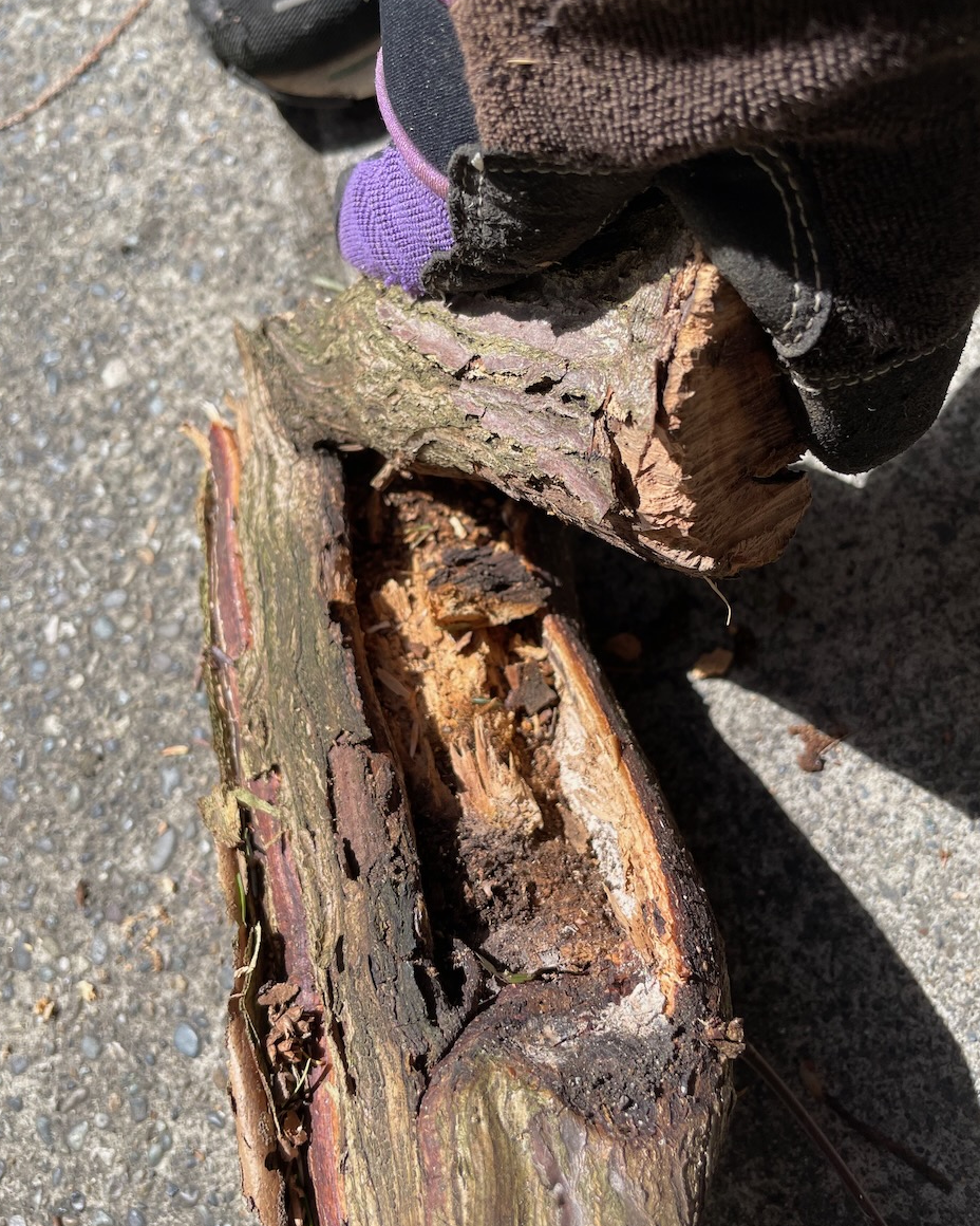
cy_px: 599
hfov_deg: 51.5
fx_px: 1015
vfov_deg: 62.2
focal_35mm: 28
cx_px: 492
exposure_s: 1/2212
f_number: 1.6
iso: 32
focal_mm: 4.2
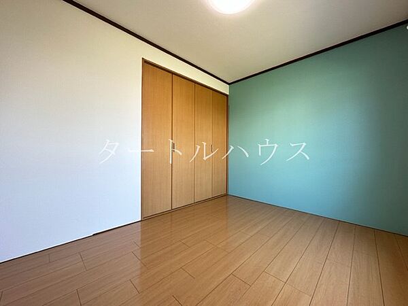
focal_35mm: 14
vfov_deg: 85.7
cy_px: 153
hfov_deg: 102.1
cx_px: 204
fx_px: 165
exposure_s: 1/120
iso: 80
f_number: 2.2
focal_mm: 2.22
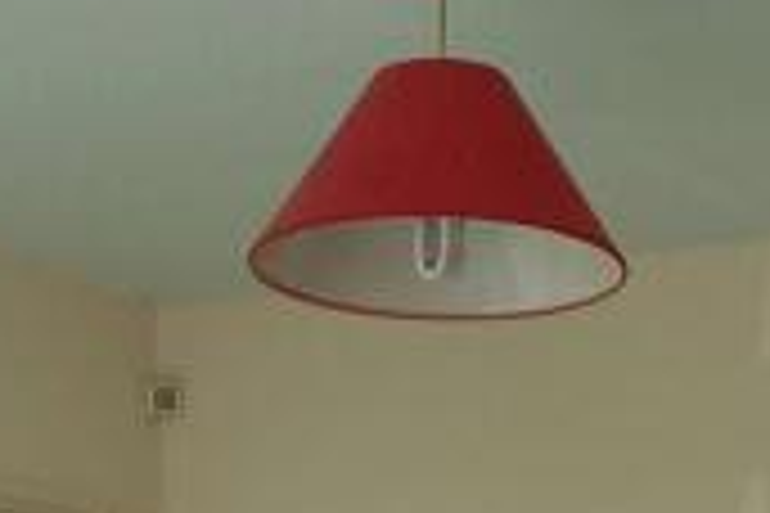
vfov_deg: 12.5
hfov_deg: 22.6
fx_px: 1925
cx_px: 446
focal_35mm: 90
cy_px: 1168
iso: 400
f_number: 5.6
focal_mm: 10
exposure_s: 1/125
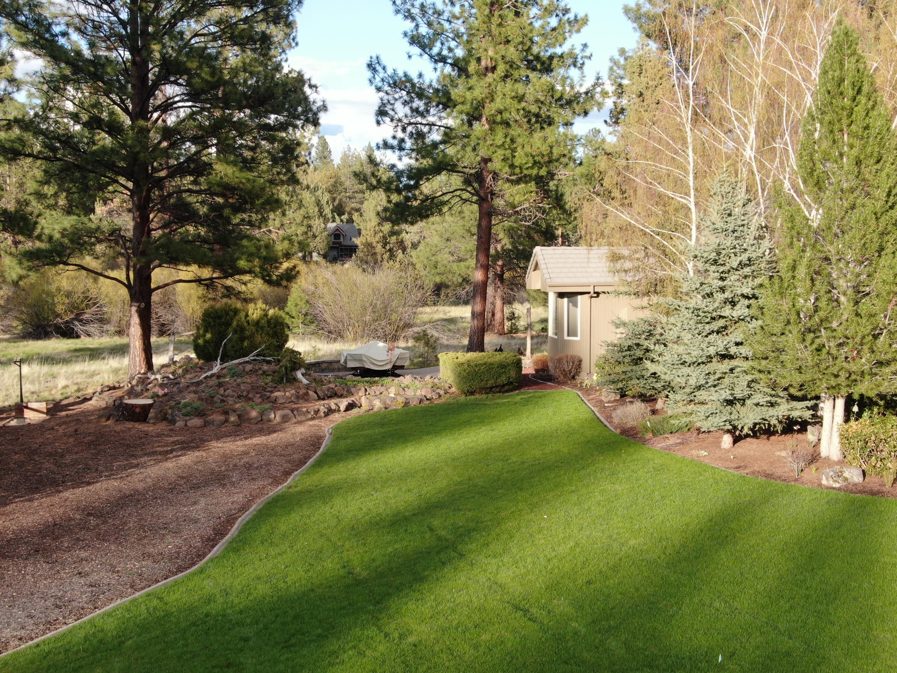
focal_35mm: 48
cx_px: 448
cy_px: 336
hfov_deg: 39.7
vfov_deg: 30.3
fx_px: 1244
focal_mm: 8.6
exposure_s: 1/160
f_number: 3.8
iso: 100
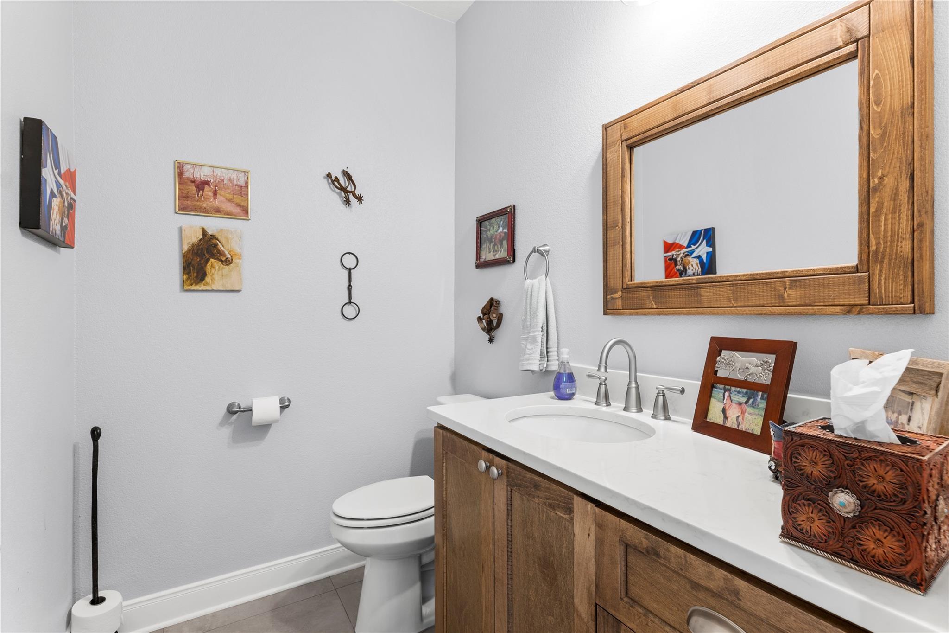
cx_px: 474
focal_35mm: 16
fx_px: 422
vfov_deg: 73.7
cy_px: 316
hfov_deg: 96.7
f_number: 8
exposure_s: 1/2.5
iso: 250
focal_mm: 16
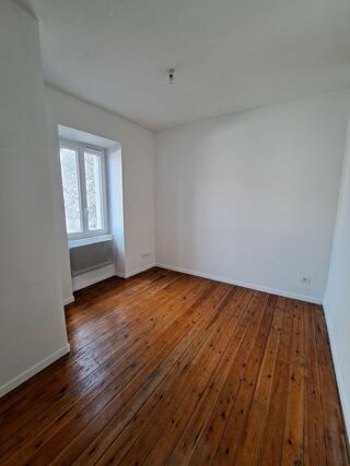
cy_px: 233
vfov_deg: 106.2
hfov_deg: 89.9
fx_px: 175
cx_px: 175
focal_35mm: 13
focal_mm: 1.74
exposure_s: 1/50
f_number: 2.2
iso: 125
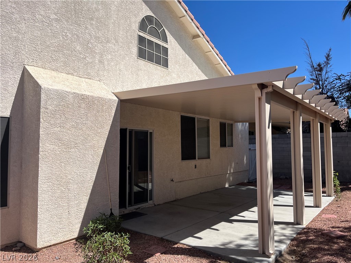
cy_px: 132
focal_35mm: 26
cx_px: 176
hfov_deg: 67.3
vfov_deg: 53.1
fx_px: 264
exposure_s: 1/5076
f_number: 1.6
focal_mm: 5.1
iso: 50
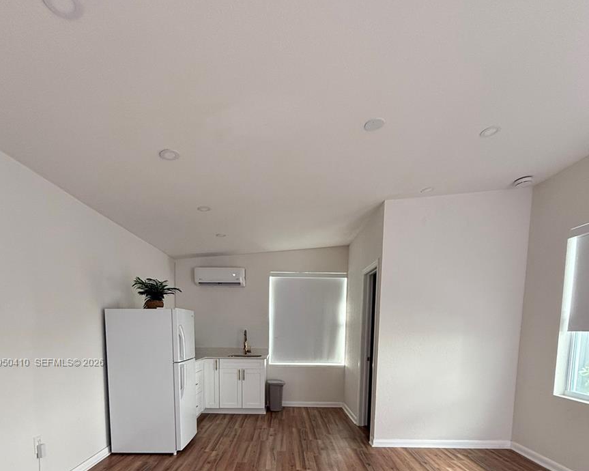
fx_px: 331
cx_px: 285
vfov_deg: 65.7
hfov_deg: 83.3
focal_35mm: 19
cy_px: 363
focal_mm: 2.22
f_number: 2.2
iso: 250
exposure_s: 1/99
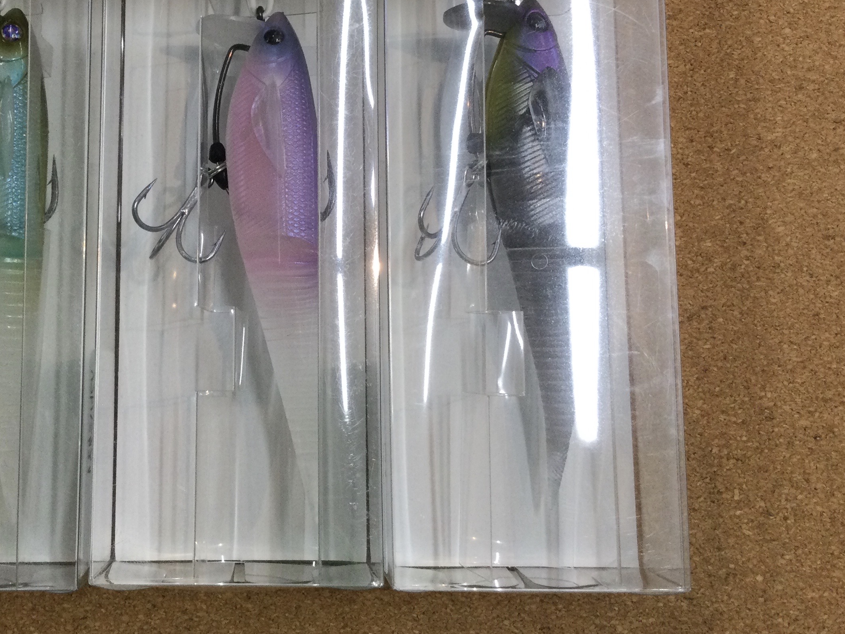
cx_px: 259
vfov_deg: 30.1
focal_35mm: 48
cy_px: 226
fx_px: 1172
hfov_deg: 39.0
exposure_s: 1/30
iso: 32
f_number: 2.4
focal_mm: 3.3
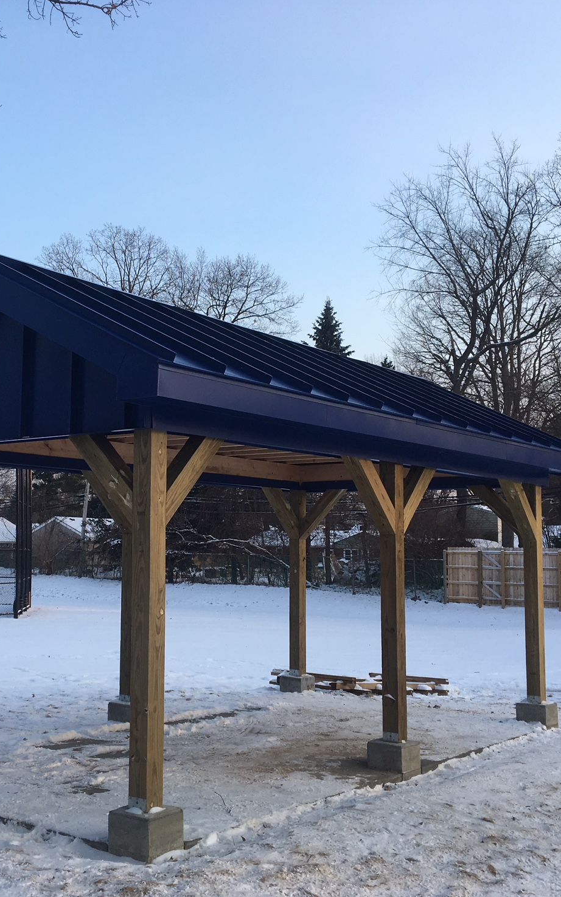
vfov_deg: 47.2
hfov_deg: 30.3
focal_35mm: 42
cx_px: 186
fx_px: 1028
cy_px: 457
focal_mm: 4.15
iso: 25
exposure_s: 1/516
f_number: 2.2
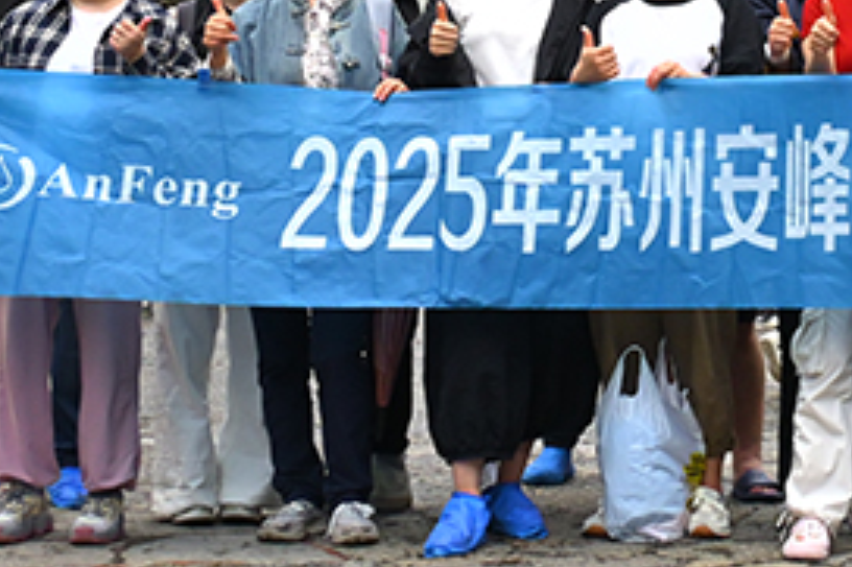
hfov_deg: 19.2
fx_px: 2400
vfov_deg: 12.9
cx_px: 977
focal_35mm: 101
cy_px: -205
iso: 1100
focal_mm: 23
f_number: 9
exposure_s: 1/500
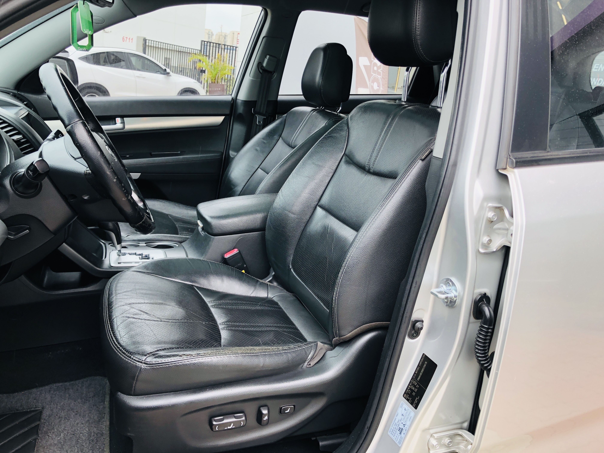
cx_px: 302
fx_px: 489
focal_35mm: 28
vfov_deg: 49.7
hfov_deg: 63.4
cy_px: 226
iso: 25
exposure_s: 1/120
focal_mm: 3.99
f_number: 1.8
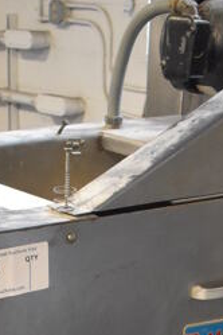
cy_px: 453
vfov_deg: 18.9
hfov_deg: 13.8
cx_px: 50
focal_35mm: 99
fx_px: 920
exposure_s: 1/125
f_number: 3.5
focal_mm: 18
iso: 4000
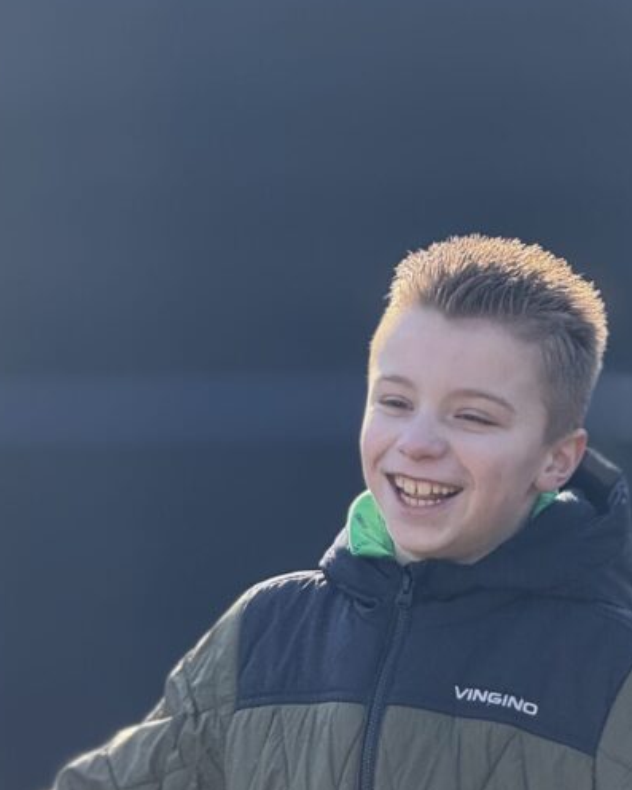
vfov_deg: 8.0
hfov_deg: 6.4
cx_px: 463
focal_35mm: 242
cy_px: 671
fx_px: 5656
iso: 50
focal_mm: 15.66
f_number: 2.8
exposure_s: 1/360
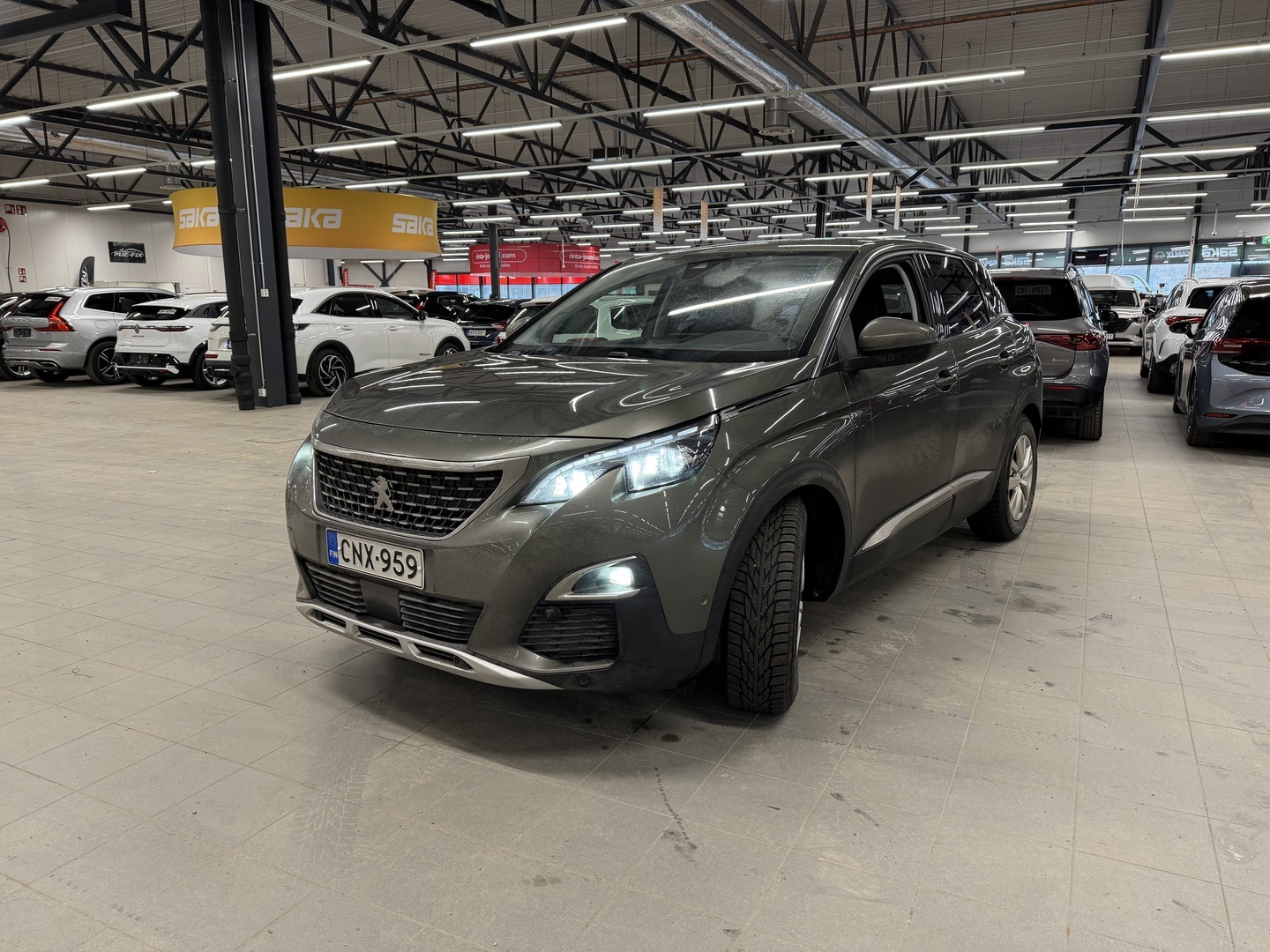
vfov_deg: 56.8
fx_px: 881
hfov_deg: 71.6
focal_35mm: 24
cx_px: 635
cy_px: 476
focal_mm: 6.76
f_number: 1.78
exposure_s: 1/98
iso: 160
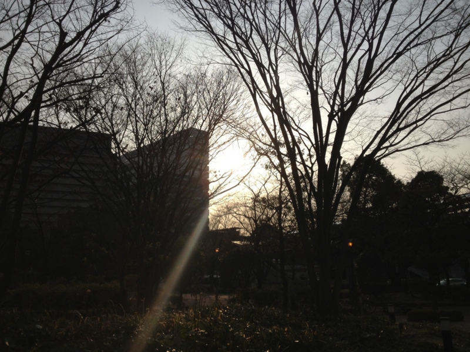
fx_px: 475
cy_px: 176
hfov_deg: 52.6
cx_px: 235
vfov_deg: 40.7
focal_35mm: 35
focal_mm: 4.28
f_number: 2.4
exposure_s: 1/3690
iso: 50
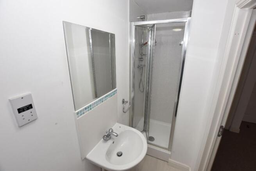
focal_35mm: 15
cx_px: 128
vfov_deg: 77.4
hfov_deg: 100.4
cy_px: 86
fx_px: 107
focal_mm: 10
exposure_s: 1/200
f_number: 5
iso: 800
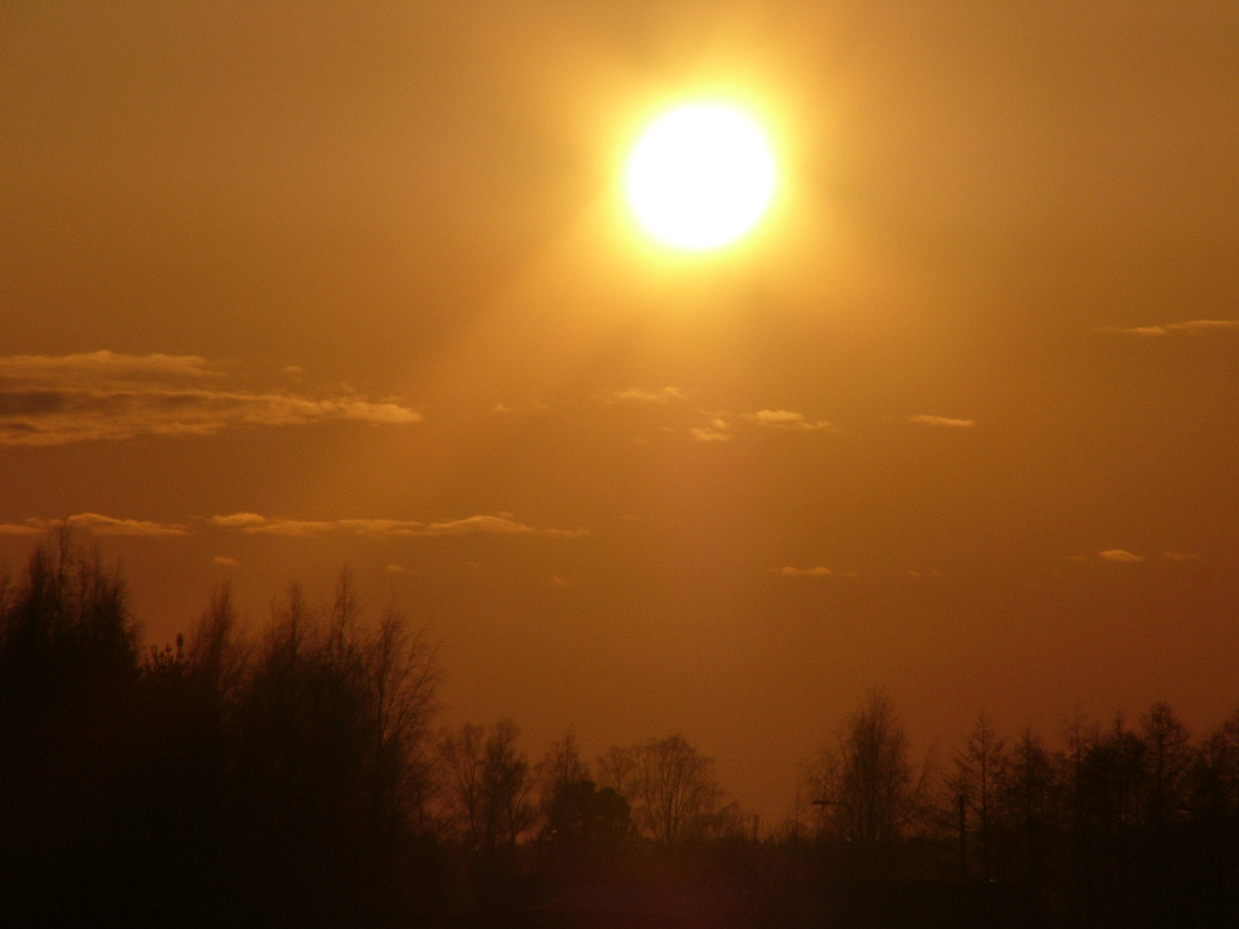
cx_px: 620
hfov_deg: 5.4
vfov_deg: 4.1
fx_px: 13100
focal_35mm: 366
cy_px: 464
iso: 50
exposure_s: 1/1300
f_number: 8
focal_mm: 48.1
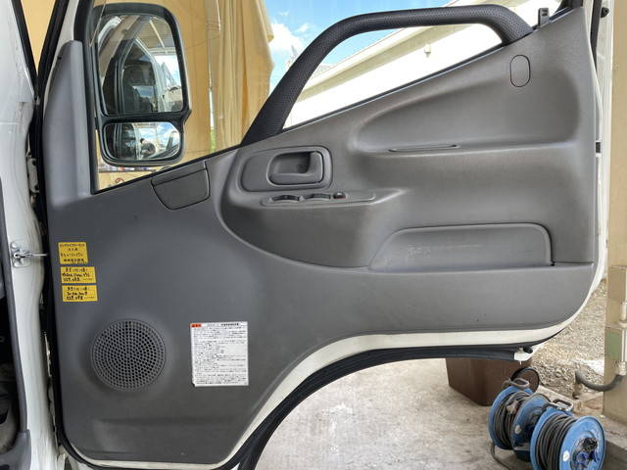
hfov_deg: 67.3
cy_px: 235
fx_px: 471
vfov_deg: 53.1
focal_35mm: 26
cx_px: 314
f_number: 1.6
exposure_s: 1/232
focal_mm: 4.2
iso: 32
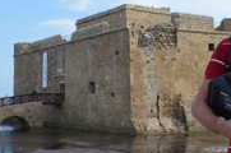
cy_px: 81
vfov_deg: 20.5
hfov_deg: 30.3
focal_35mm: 66
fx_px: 423
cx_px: 160
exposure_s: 1/320
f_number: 9
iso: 200
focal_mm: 20
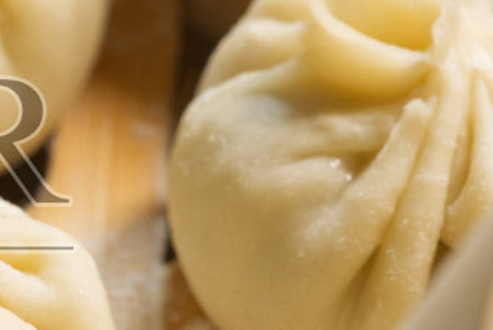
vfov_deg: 3.2
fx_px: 5869
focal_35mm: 428
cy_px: 177
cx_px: -170
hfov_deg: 4.8
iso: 1000
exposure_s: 1/80
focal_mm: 90
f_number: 8
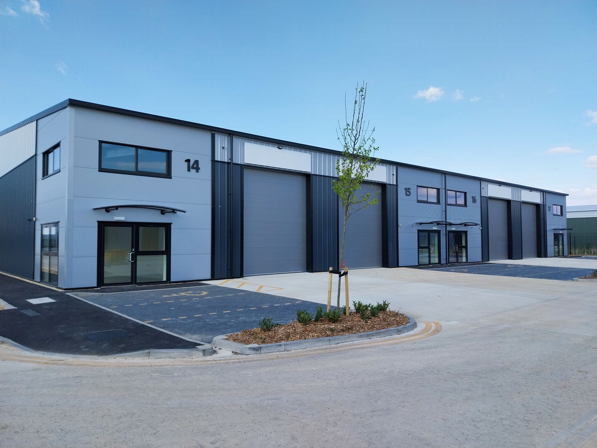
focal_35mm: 26
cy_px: 224
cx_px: 298
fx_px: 448
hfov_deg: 67.3
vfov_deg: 53.1
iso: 25
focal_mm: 4
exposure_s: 1/643
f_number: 1.8
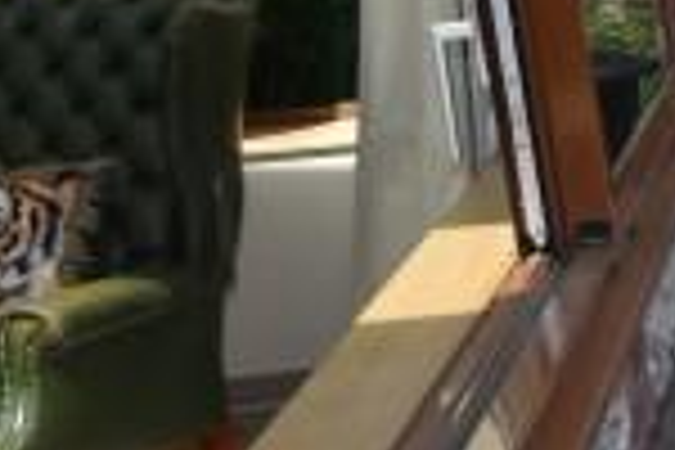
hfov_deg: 11.1
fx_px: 1912
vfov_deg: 13.4
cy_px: 119
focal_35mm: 102
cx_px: 2074
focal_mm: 10
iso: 200
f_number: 8
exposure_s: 1/250
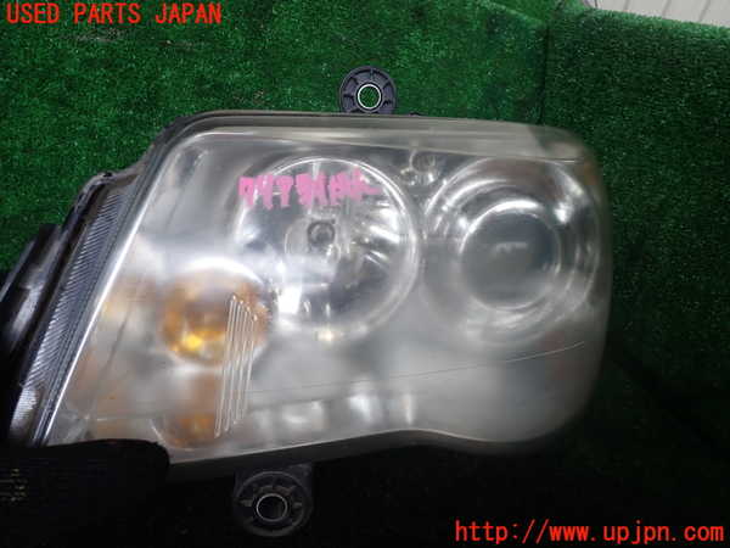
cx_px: 365
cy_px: 274
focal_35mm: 25
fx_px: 527
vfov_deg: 54.9
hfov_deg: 69.4
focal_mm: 4.5
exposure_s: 1/80
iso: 100
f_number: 2.8
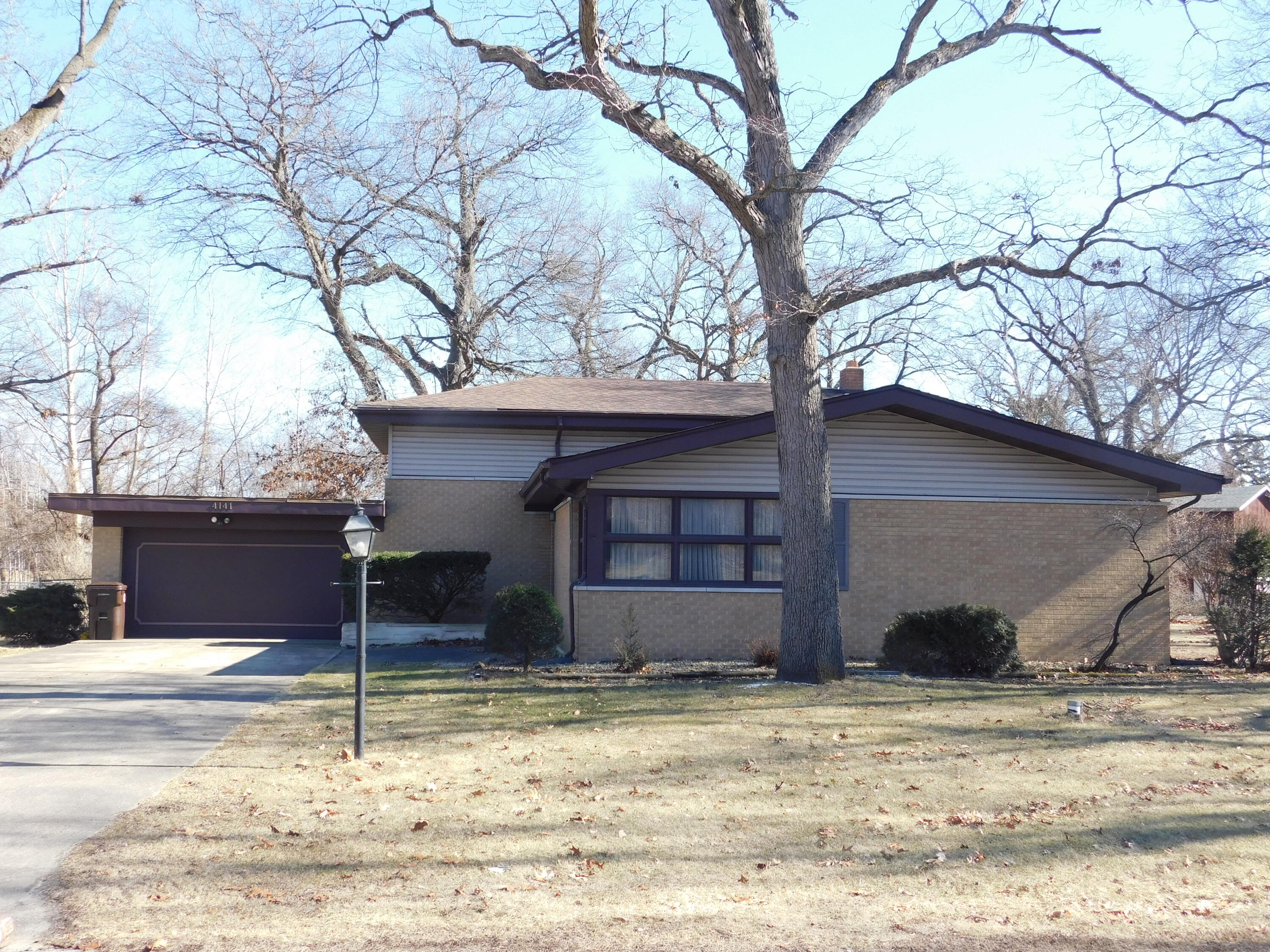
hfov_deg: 51.4
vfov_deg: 39.7
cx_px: 635
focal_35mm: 36
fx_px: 1321
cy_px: 476
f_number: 3.5
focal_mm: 6.3
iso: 125
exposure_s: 1/250
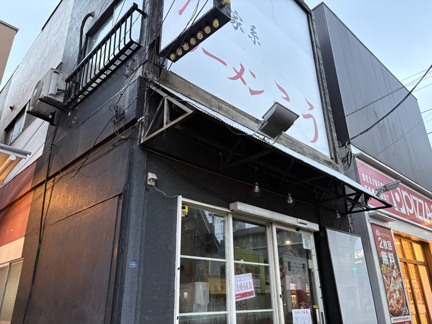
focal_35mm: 26
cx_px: 216
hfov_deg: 67.3
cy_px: 162
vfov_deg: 53.1
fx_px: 324
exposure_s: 1/33
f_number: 1.6
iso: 400
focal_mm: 5.96
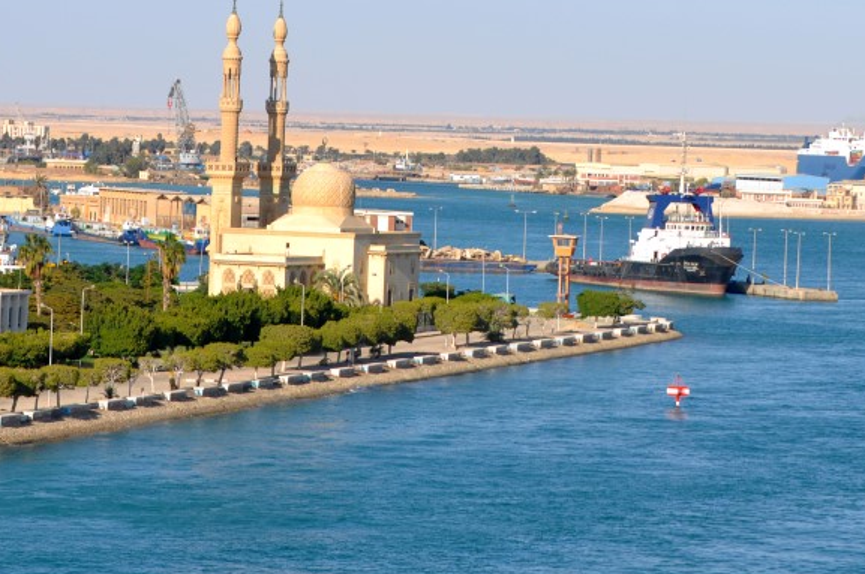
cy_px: 173
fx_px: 4151
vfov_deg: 7.9
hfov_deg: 11.9
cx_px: 591
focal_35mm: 173
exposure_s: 1/500
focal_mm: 70
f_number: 5.6
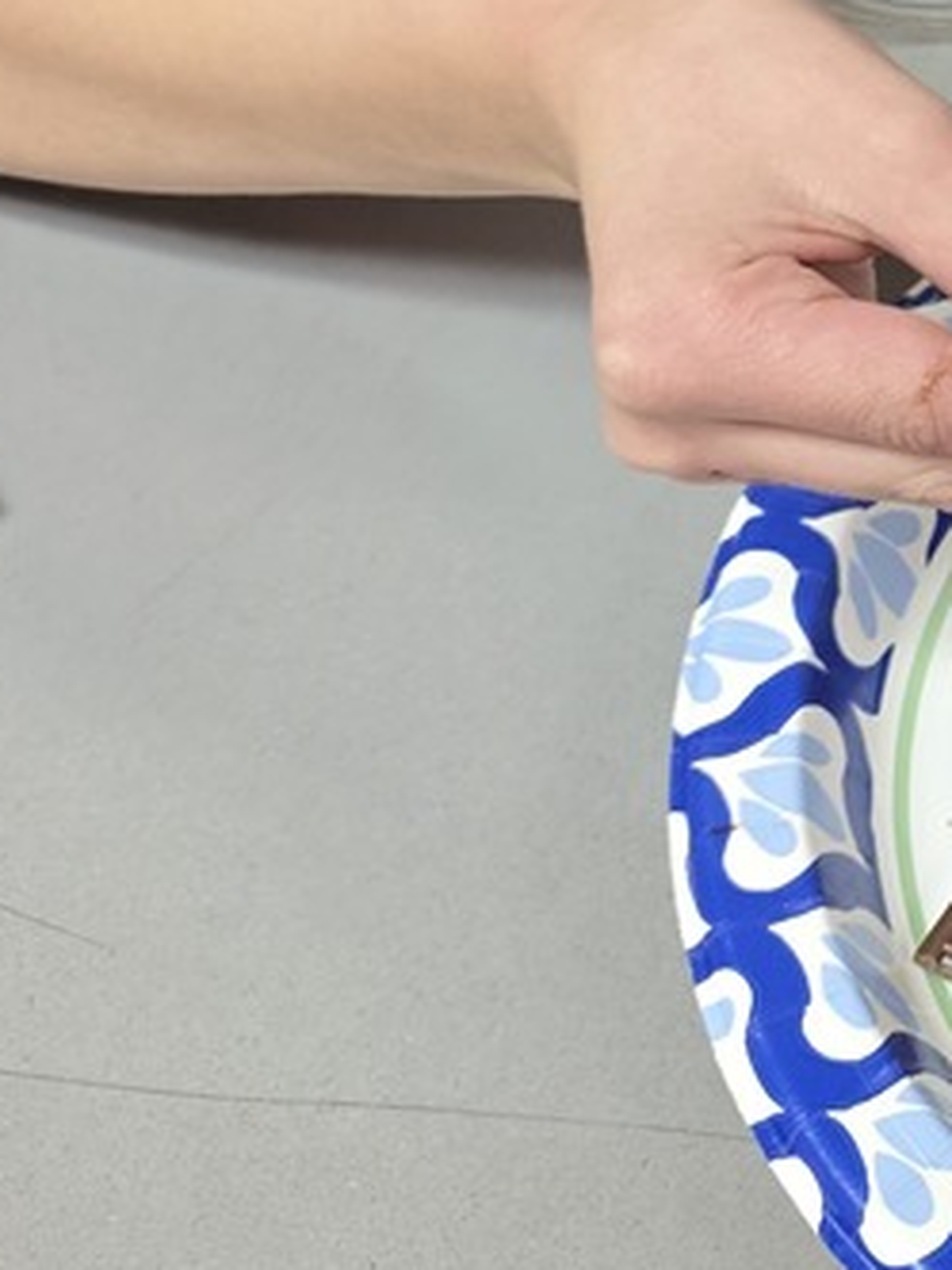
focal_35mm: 71
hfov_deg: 18.5
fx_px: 2603
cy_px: 149
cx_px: 1411
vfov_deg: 26.6
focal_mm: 6.3
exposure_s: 1/120
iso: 320
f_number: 1.7
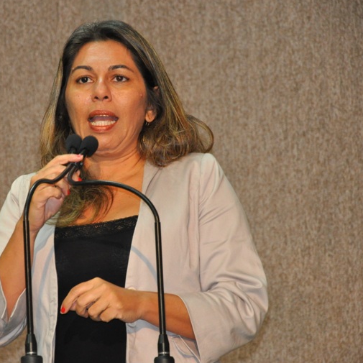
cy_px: 188
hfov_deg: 8.3
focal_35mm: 212
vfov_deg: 8.3
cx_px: 98
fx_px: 2511
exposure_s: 1/60
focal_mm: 105
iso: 1600
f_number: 5.6
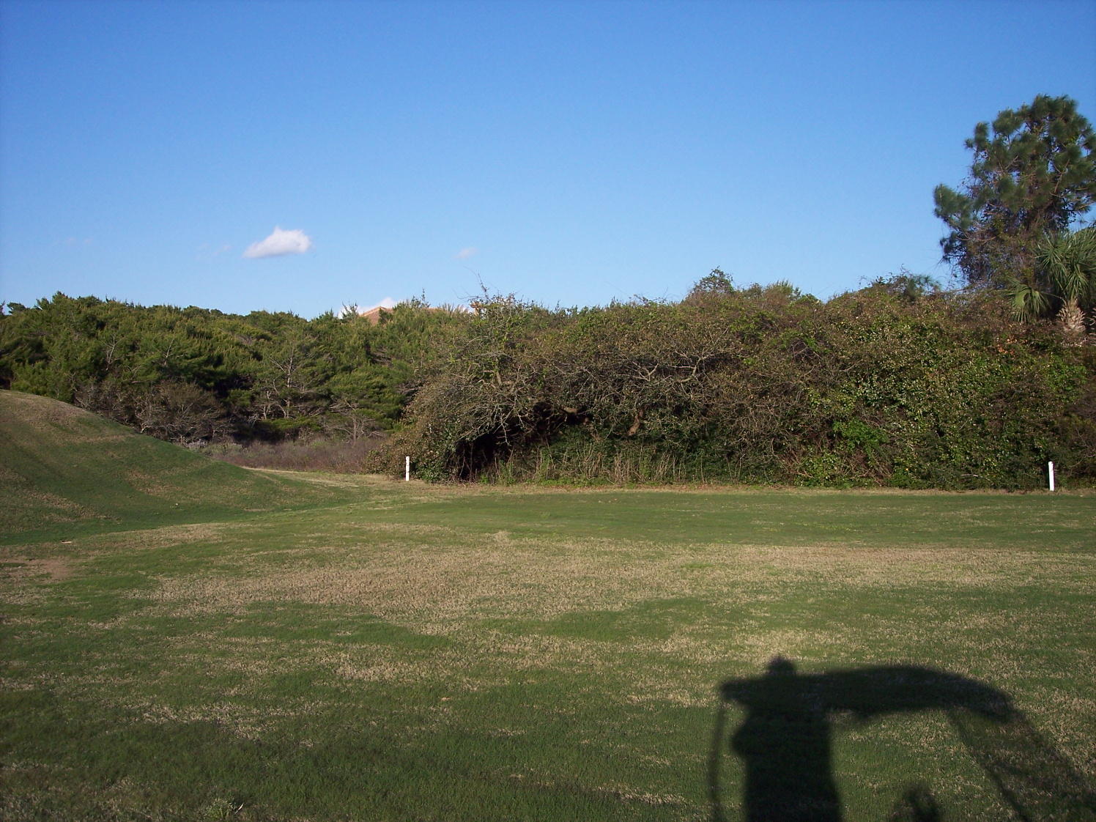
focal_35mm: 39
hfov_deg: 47.9
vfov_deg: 36.8
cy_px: 411
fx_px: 1235
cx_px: 548
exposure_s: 1/750
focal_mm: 8
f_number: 4
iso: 100
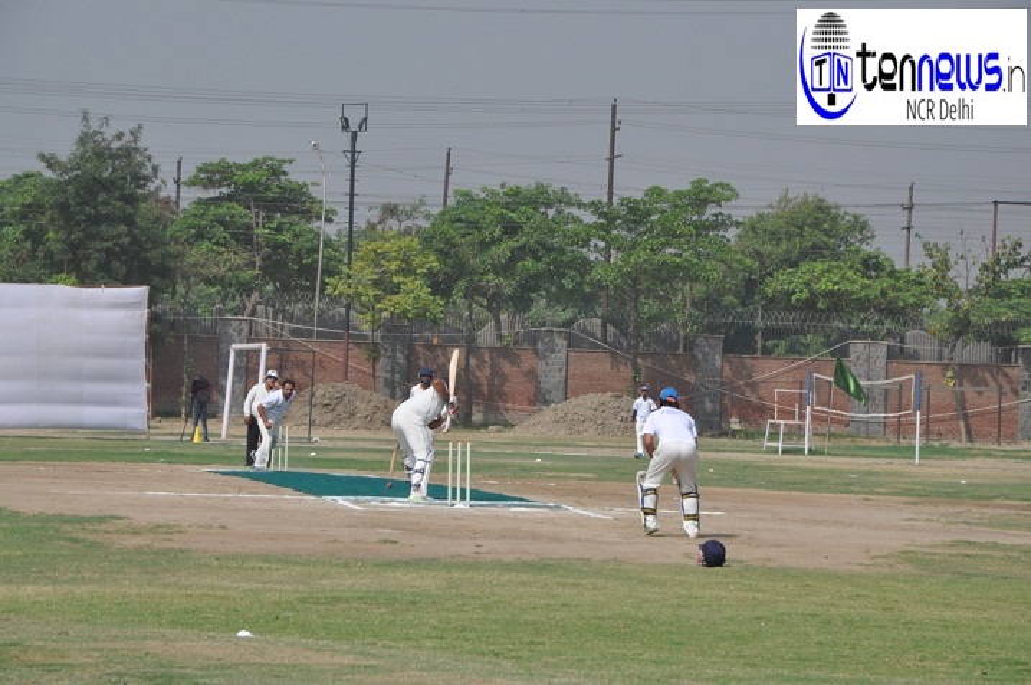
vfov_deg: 23.7
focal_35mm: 57
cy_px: 342
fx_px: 1630
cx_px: 516
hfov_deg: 35.1
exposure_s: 1/250
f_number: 8
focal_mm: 38
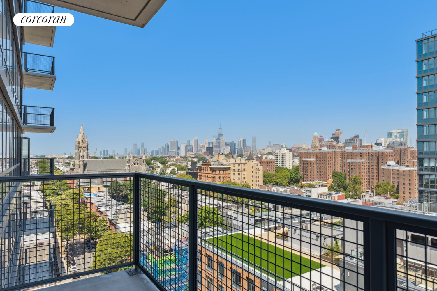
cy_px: 146
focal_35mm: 24
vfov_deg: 53.1
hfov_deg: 73.7
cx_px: 218
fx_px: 291
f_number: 8
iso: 160
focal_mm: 24
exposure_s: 1/640
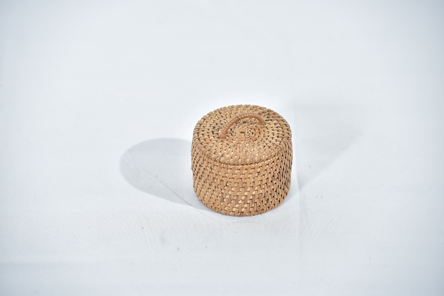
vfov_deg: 6.9
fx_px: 2467
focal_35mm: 200
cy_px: 148
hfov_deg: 10.3
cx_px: 222
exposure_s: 1/125
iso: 200
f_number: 5.6
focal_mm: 200
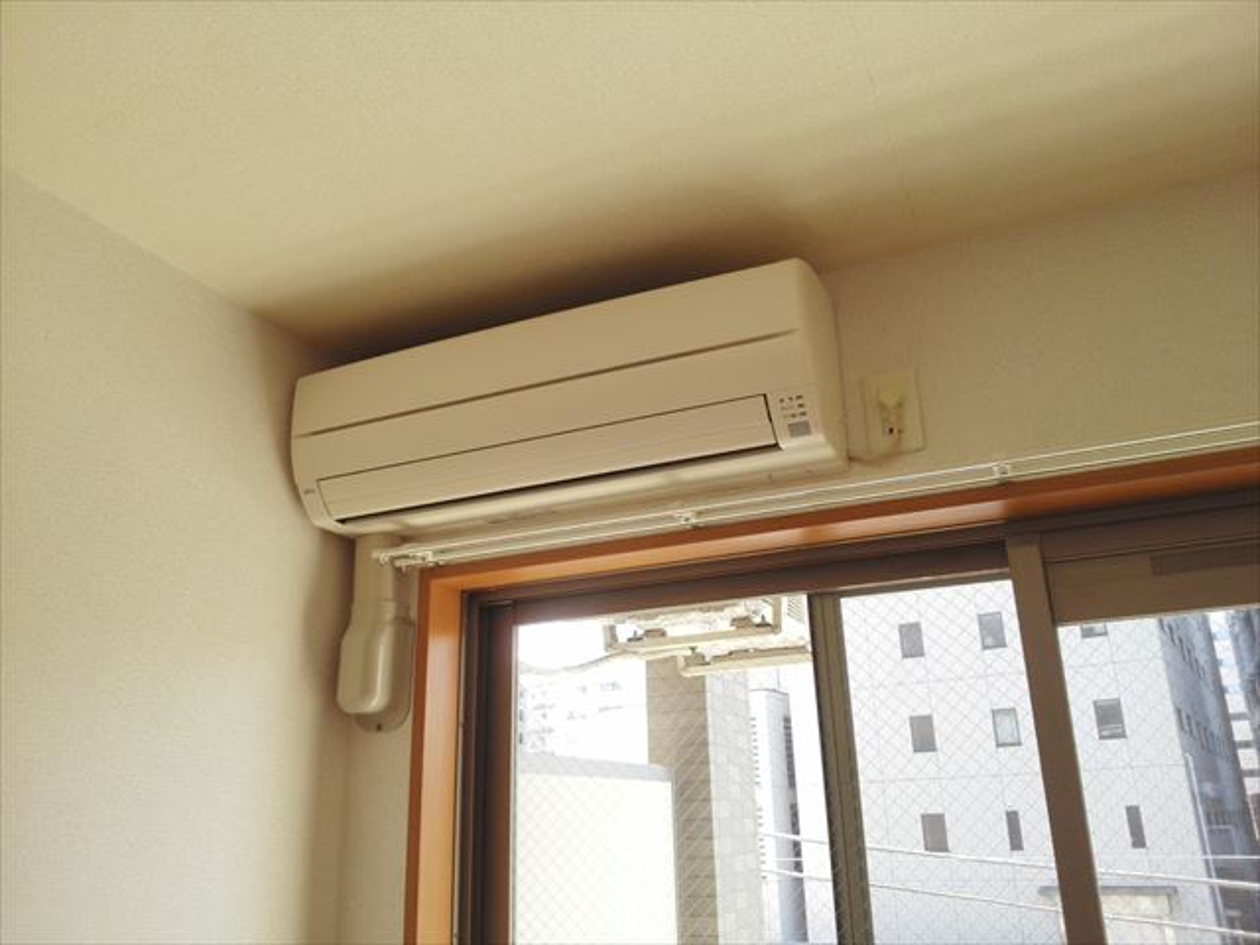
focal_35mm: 27
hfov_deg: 65.3
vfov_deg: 51.4
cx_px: 630
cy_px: 472
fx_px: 983
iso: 71
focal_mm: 2.87
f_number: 2.4
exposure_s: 1/83.3
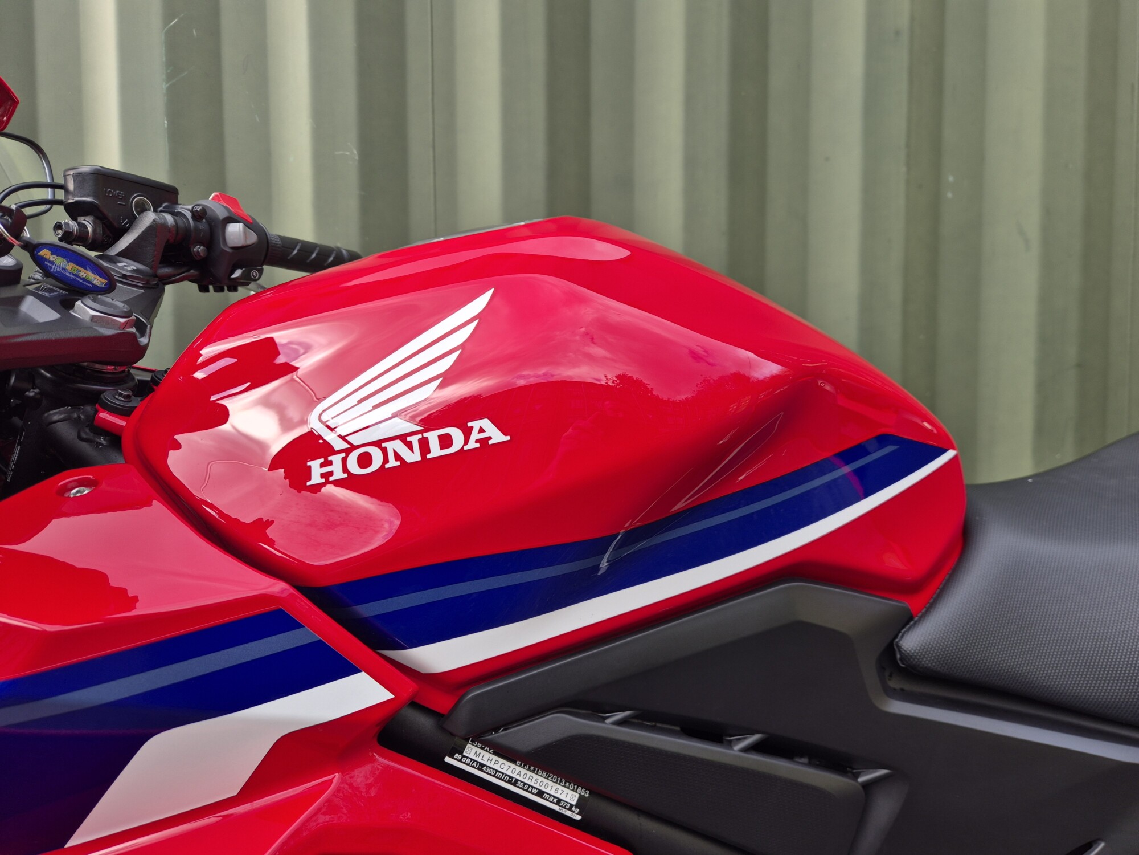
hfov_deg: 73.9
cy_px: 428
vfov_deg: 58.9
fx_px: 757
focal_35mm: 23
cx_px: 570
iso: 25
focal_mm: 5.4
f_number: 1.8
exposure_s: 1/273
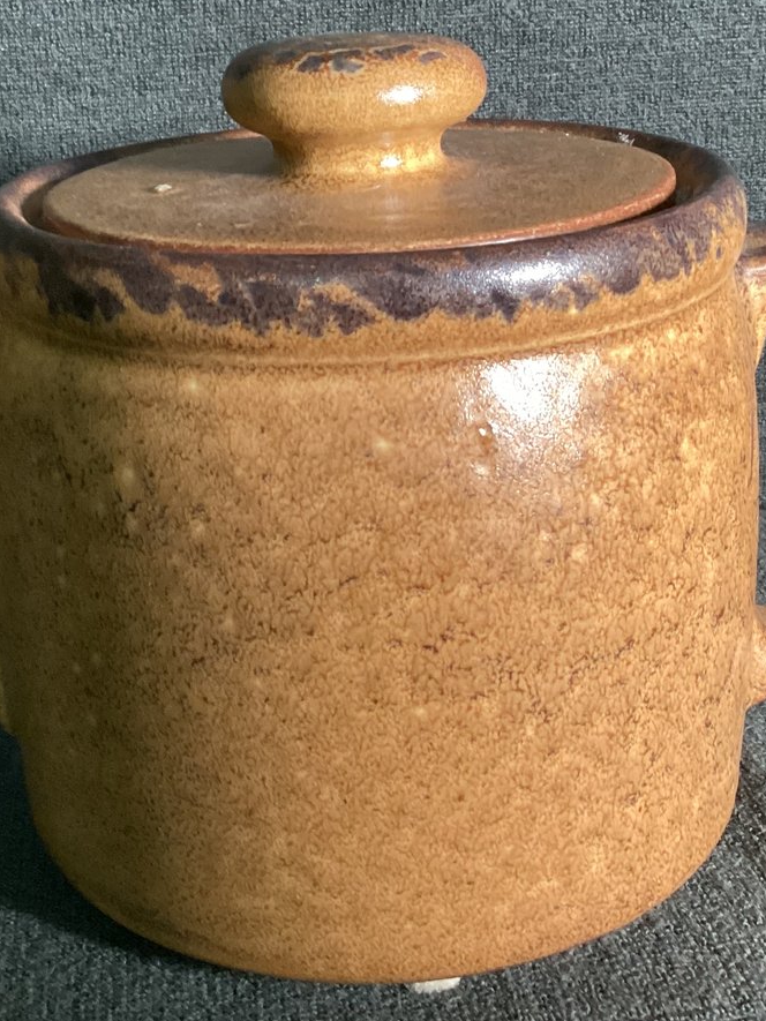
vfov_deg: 36.1
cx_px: 352
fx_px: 1563
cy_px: 438
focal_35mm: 53
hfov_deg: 27.5
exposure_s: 1/40
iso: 320
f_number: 2.4
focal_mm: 3.3
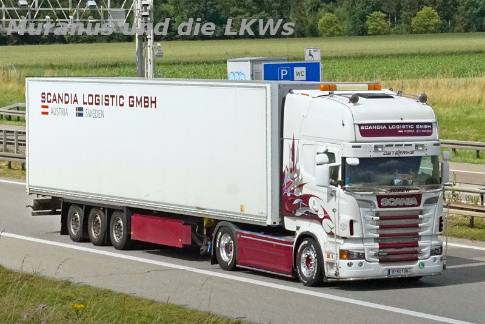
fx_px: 1213
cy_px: 162
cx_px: 242
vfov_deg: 15.2
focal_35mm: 90
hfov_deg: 22.6
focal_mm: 60
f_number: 13
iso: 2500
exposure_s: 1/2500
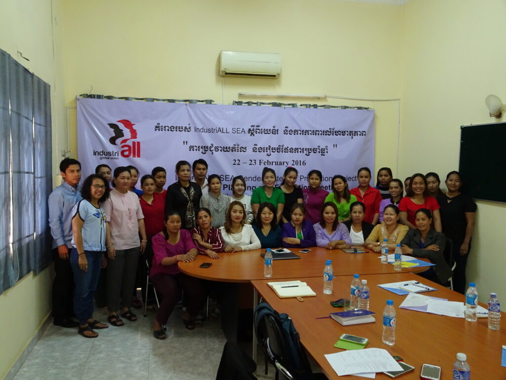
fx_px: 424
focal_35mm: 29
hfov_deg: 61.7
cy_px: 190
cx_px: 253
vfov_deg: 48.2
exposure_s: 1/30
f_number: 3.5
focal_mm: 4.92
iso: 640
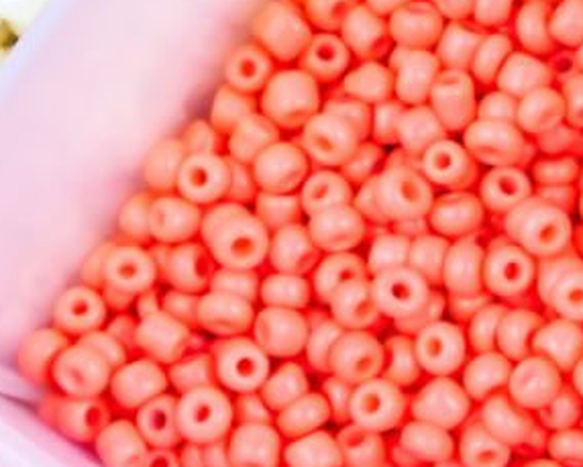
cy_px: 170
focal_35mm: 363
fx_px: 6266
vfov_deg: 4.3
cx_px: 1731
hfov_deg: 5.1
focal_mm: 35.8
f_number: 14
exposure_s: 1/125
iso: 200
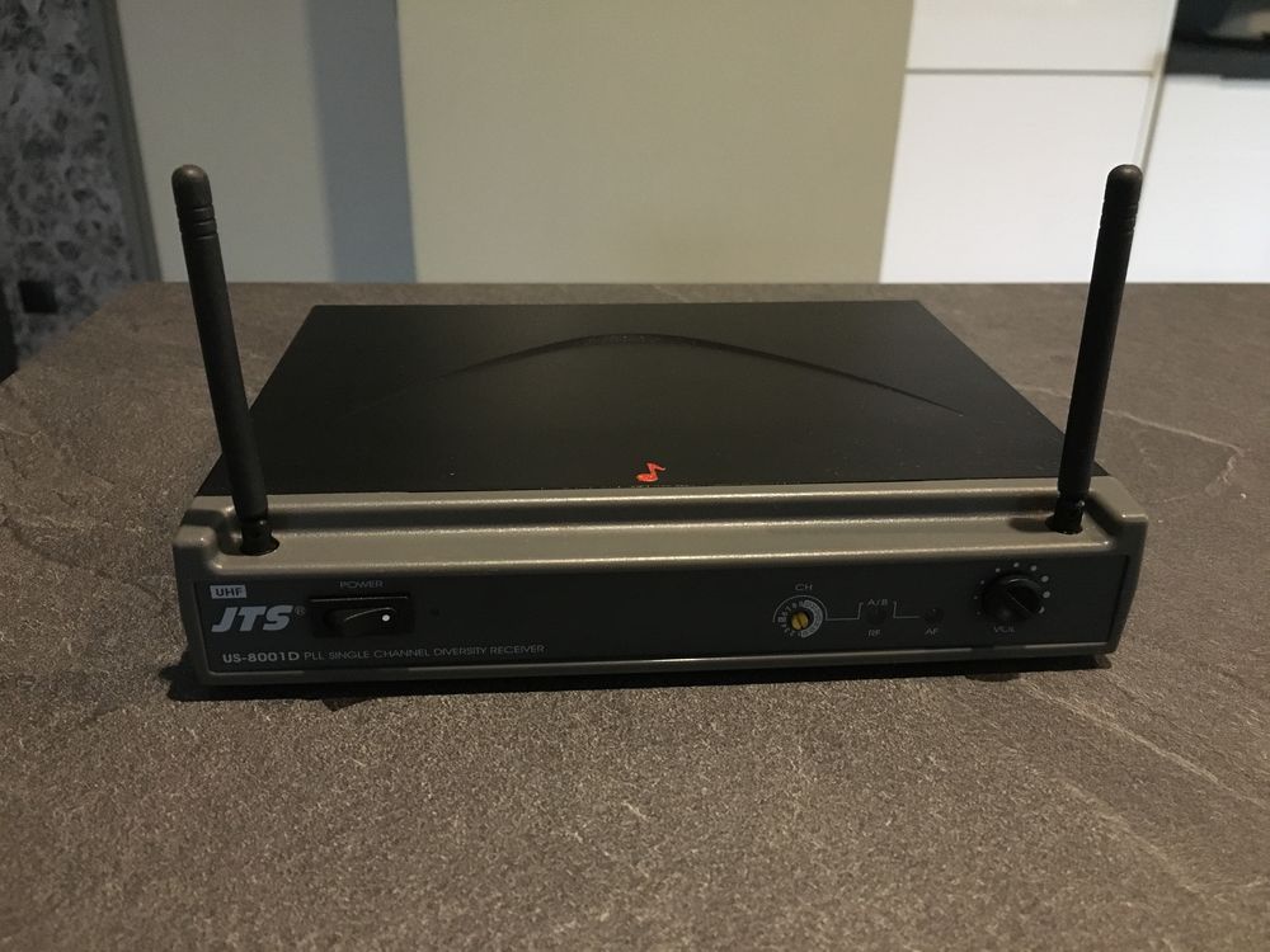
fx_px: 1064
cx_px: 635
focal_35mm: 29
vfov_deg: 48.2
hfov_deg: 61.7
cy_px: 476
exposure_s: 1/17
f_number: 2.2
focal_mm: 4.15
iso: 320
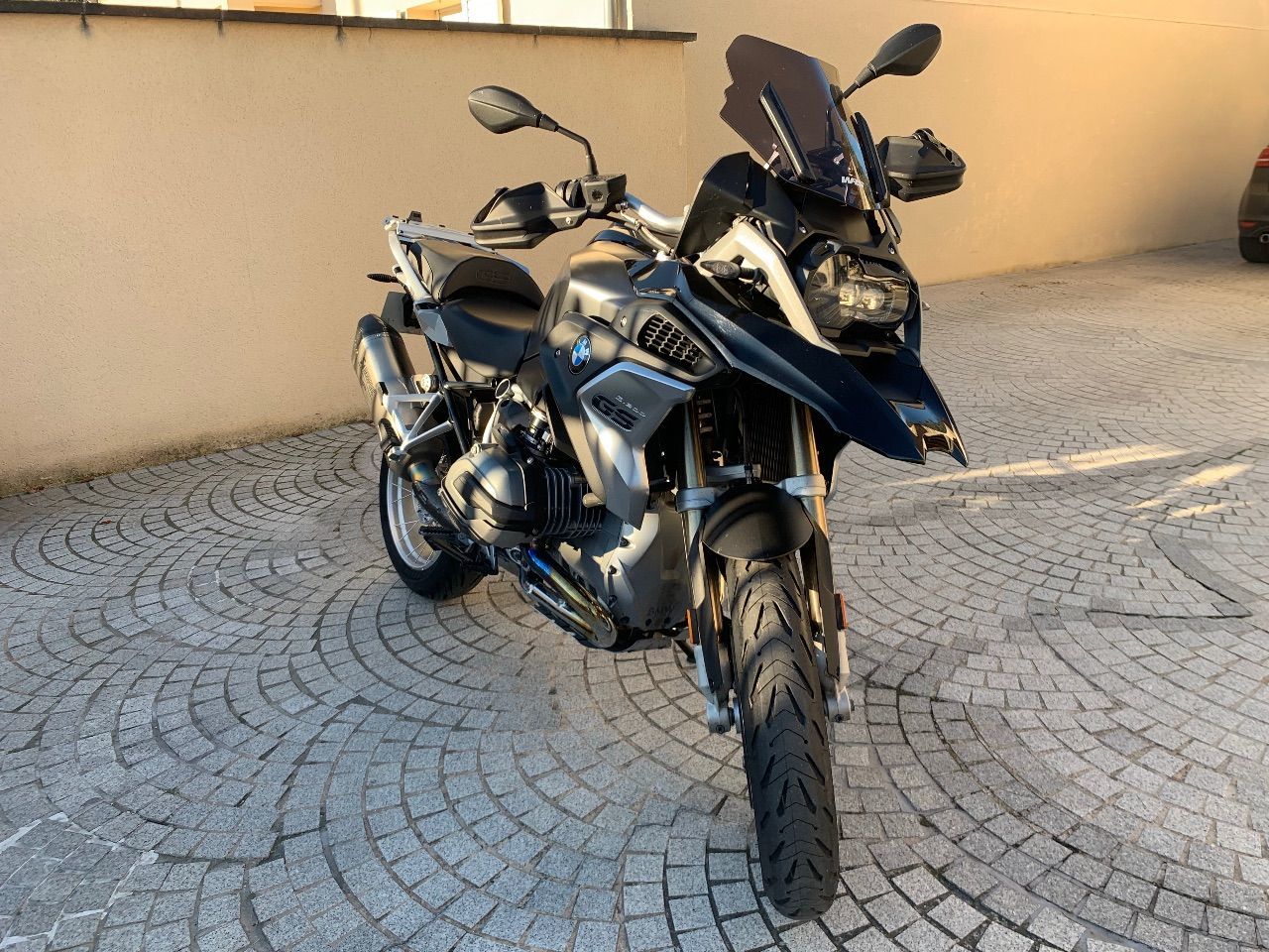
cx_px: 634
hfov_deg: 67.3
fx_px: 953
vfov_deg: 53.1
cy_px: 476
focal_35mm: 26
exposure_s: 1/333
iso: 25
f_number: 1.8
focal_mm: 4.25
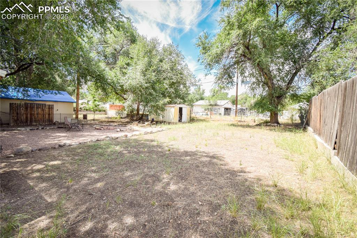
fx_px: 149
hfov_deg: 100.4
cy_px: 119
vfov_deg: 77.3
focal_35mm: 15
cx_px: 178
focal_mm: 10
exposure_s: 1/100
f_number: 13
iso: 320
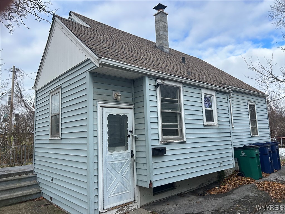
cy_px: 107
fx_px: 214
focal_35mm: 26
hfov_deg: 67.3
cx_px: 142
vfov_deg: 53.1
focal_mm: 5.7
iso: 50
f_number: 1.5
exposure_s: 1/1724
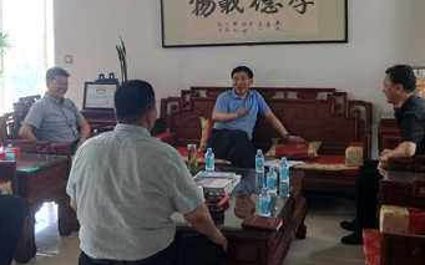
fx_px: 649
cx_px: 171
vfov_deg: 23.0
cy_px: 80
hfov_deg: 36.2
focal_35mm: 56
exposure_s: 1/100
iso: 106
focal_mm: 3.95
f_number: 1.8
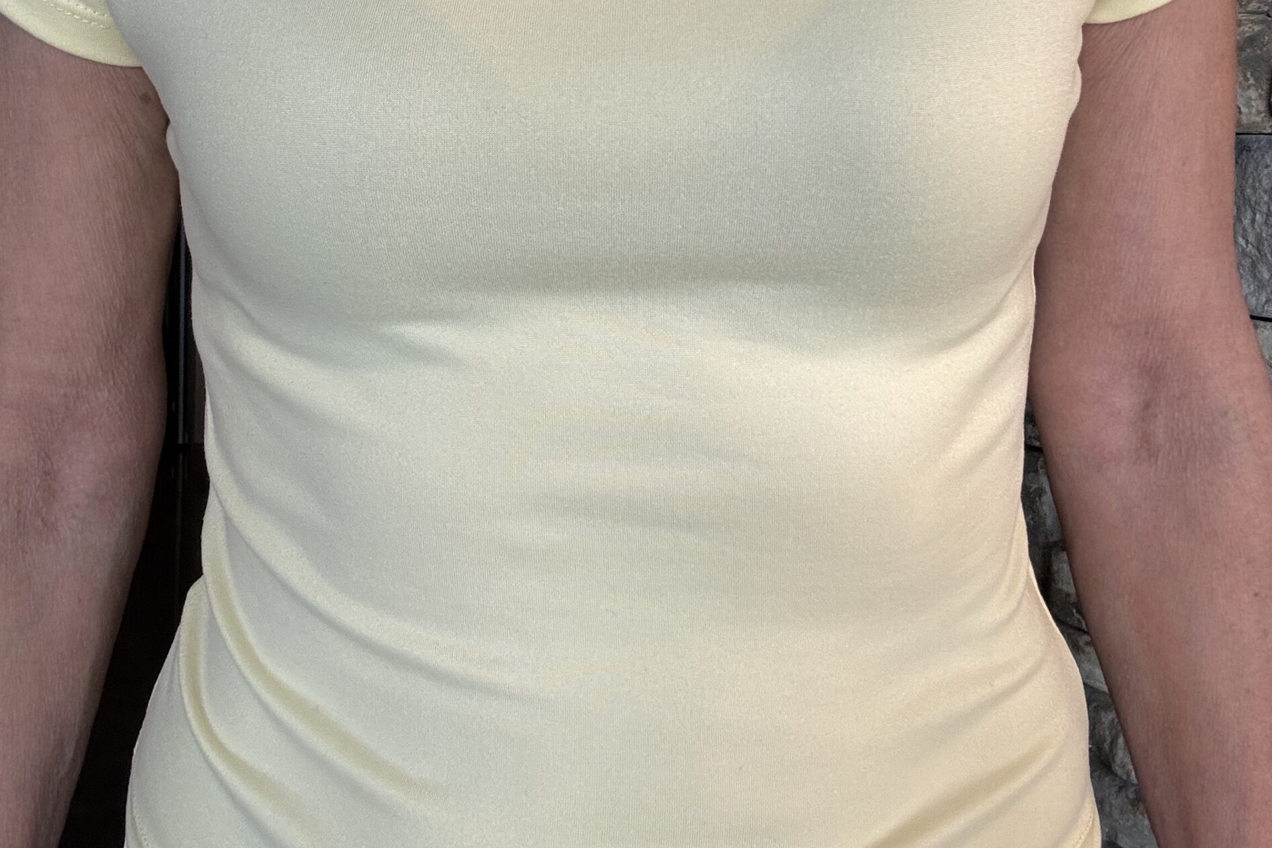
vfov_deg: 30.9
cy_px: 136
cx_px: 638
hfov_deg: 46.4
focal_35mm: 42
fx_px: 1484
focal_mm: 2.69
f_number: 1.9
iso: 80
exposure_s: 1/121
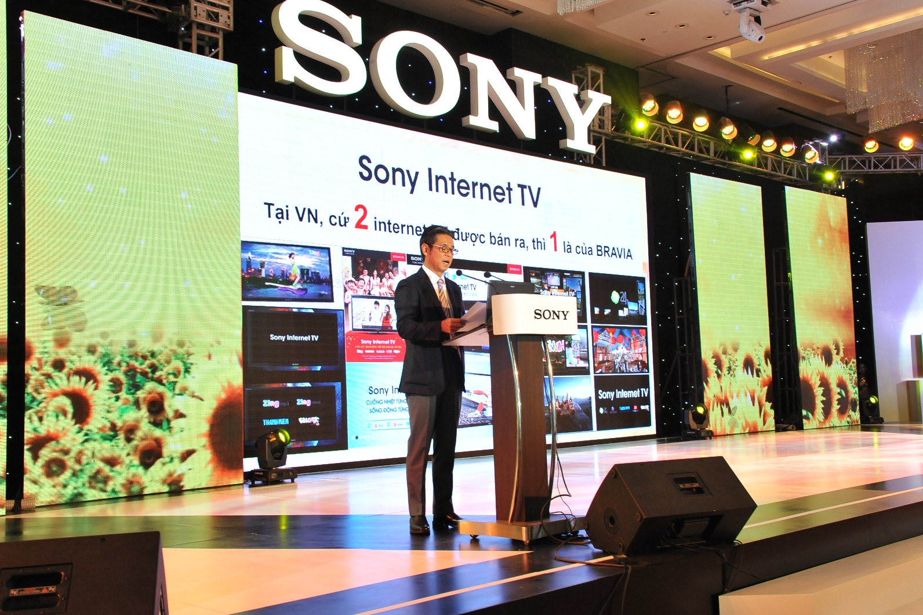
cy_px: 308
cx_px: 462
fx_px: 974
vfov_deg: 35.0
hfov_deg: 50.7
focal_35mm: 38
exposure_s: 1/60
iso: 2000
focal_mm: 38
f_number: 9
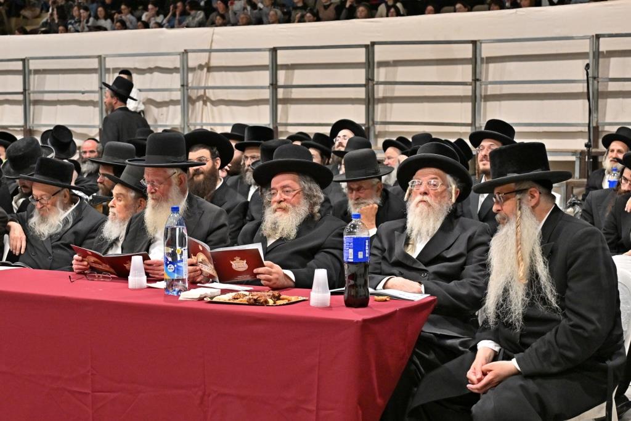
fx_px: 1122
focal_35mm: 64
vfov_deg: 21.2
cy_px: 210
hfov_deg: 31.4
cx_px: 316
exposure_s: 1/200
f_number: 4
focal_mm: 43
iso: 1250
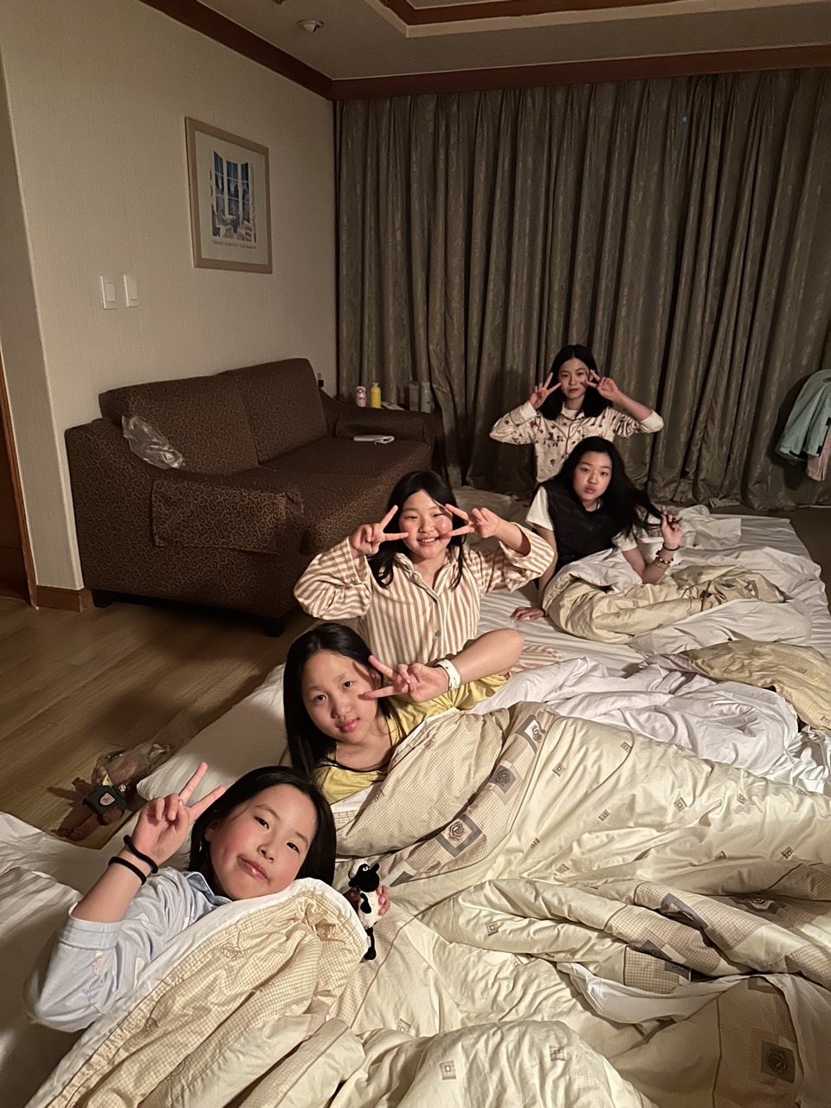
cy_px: 554
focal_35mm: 24
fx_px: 768
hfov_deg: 56.8
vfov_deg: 71.6
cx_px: 416
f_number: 1.78
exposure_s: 1/24
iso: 2000
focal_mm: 6.86
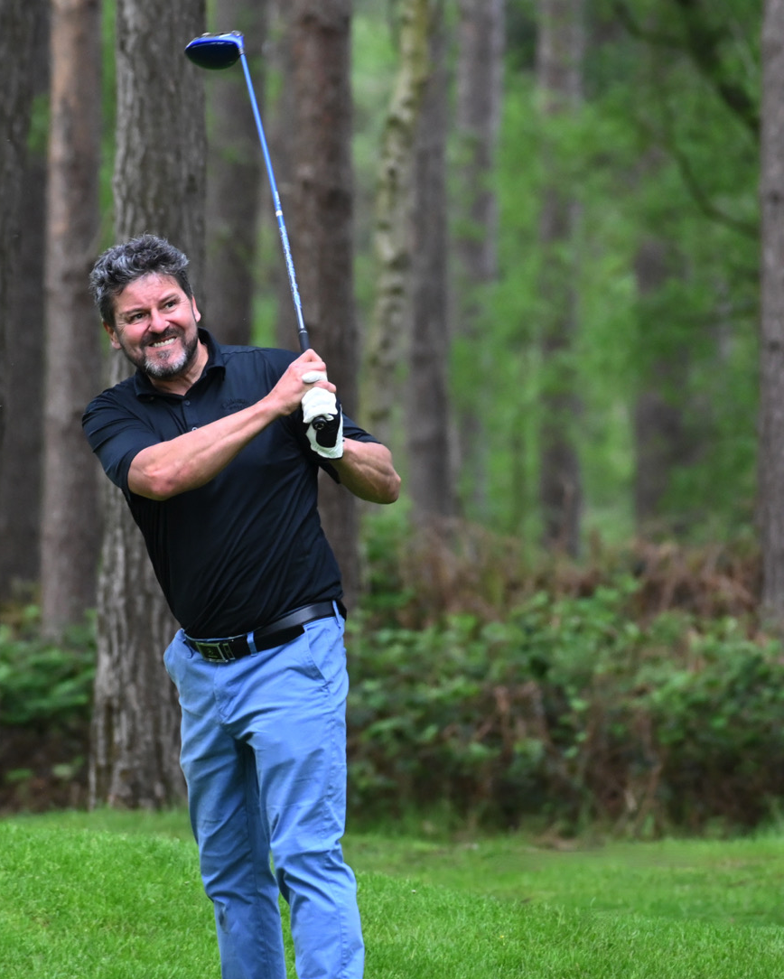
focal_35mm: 648
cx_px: 242
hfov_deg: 2.4
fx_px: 18784
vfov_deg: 3.0
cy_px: 564
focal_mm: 260
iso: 1600
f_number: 5.6
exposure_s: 1/250
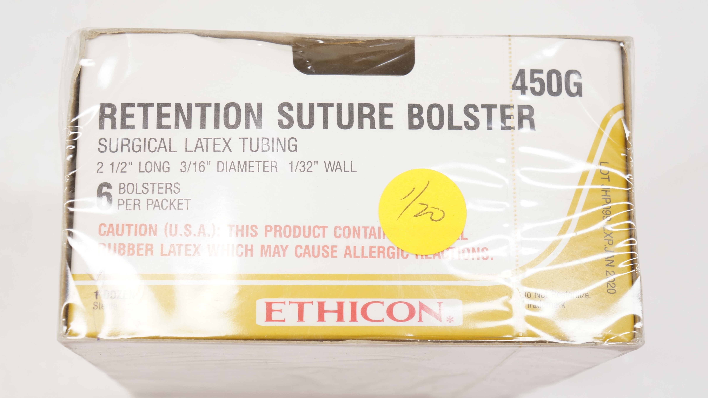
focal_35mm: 63
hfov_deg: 33.6
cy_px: 218
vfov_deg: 19.2
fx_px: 1174
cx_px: 351
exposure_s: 1/100
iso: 800
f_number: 7.1
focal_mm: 39
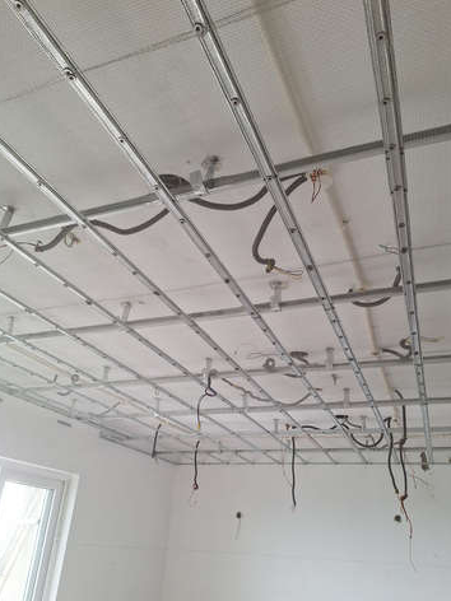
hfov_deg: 53.1
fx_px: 452
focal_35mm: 26
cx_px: 231
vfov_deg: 67.2
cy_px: 319
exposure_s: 1/100
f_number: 1.8
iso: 40
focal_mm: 5.54
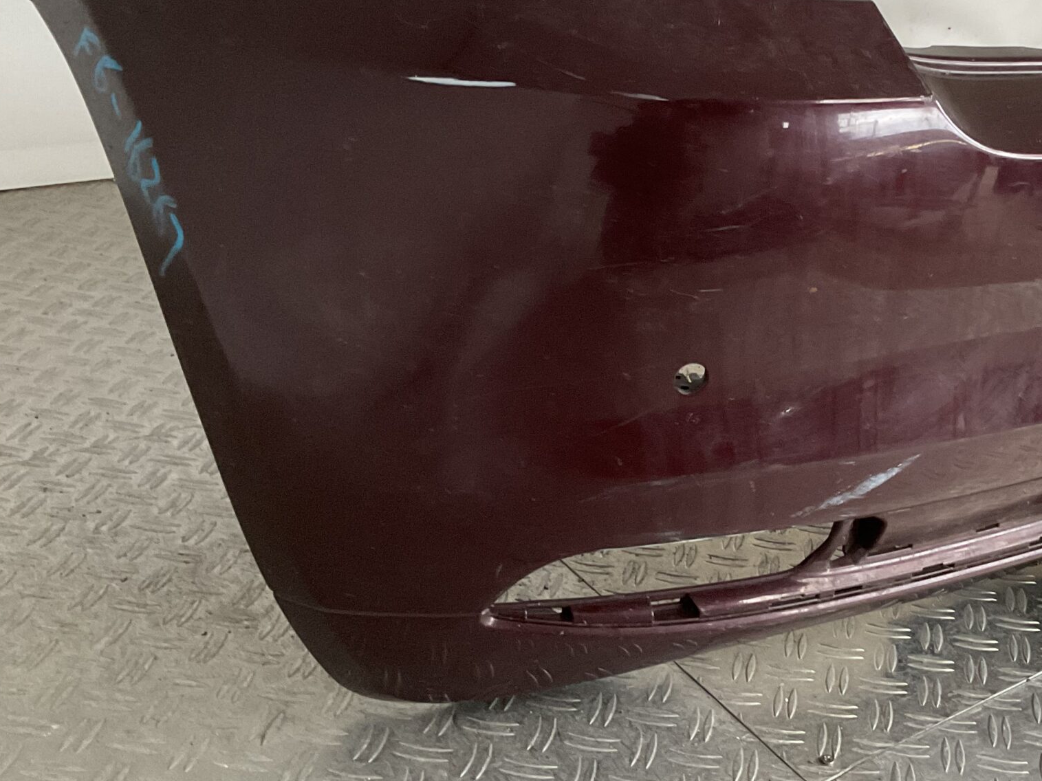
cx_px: 849
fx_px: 1475
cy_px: 314
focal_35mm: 49
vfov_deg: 29.6
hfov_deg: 37.4
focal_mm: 3
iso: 200
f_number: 1.8
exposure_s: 1/60
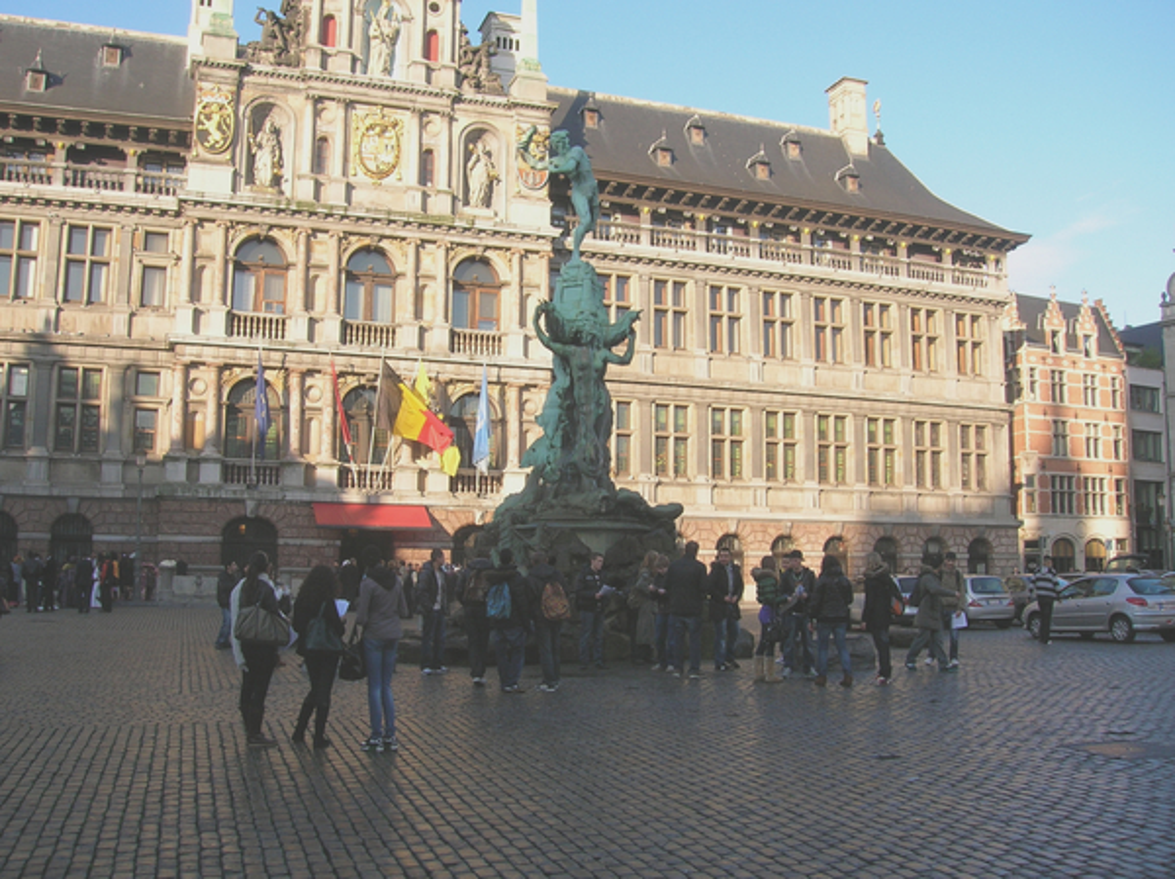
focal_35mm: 34
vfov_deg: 41.7
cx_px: 588
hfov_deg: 54.0
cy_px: 440
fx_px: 1153
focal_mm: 5.7
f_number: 4.9
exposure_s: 1/128
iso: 50
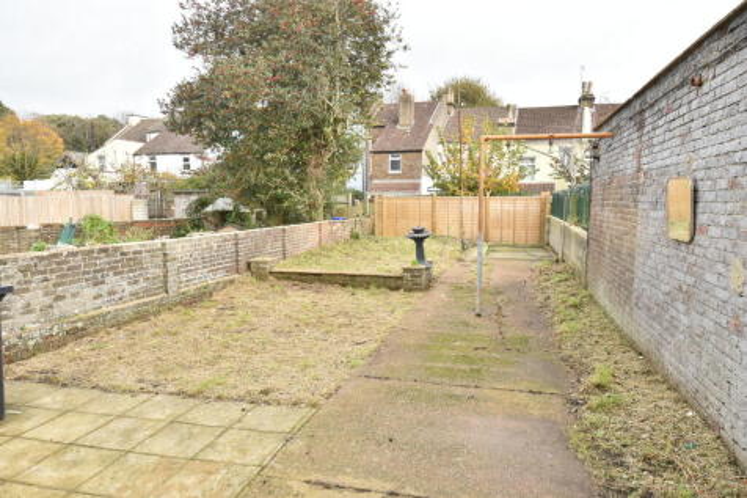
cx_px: 374
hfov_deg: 73.8
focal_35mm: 24
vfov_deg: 53.1
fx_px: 498
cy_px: 249
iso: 500
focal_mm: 16
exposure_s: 1/200
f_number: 7.1
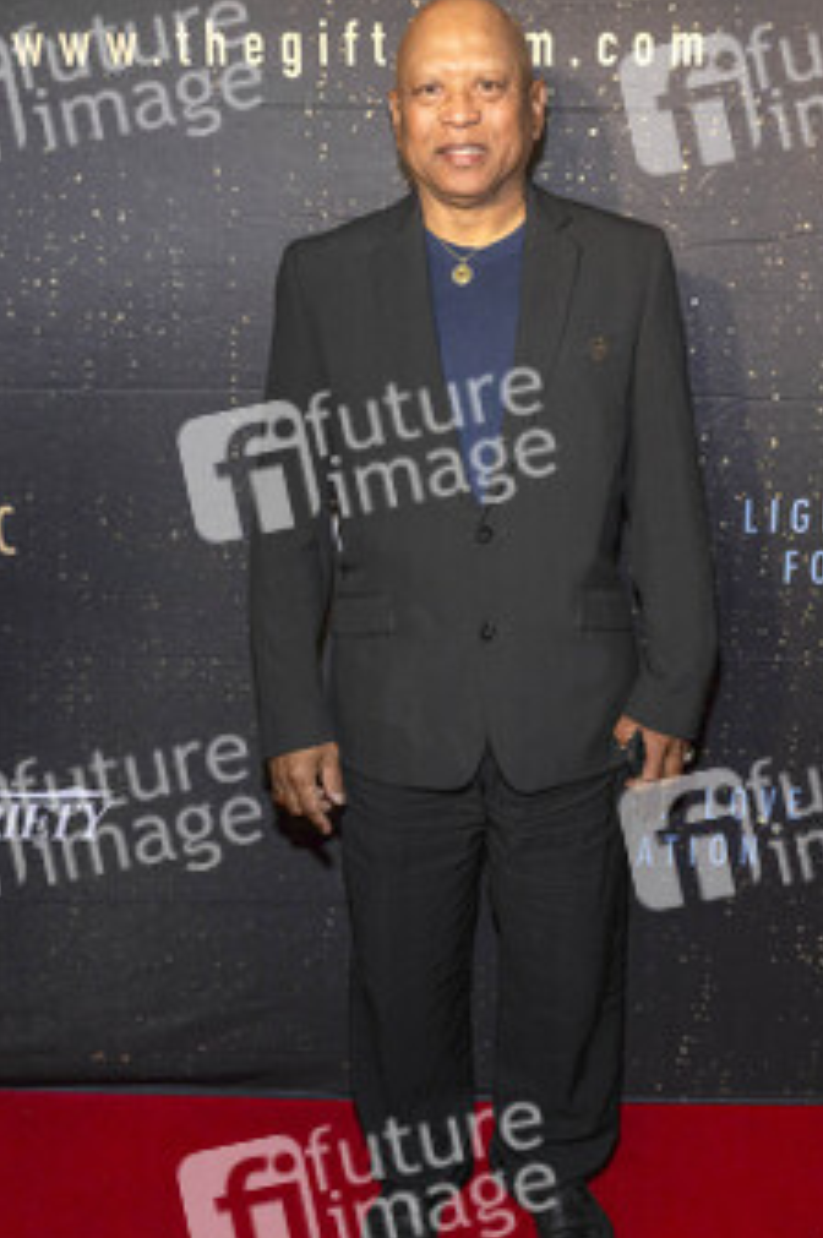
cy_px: 639
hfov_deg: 34.9
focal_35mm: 38
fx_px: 1306
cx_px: 474
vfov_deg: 50.7
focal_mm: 32
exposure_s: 1/200
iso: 800
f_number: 5.6
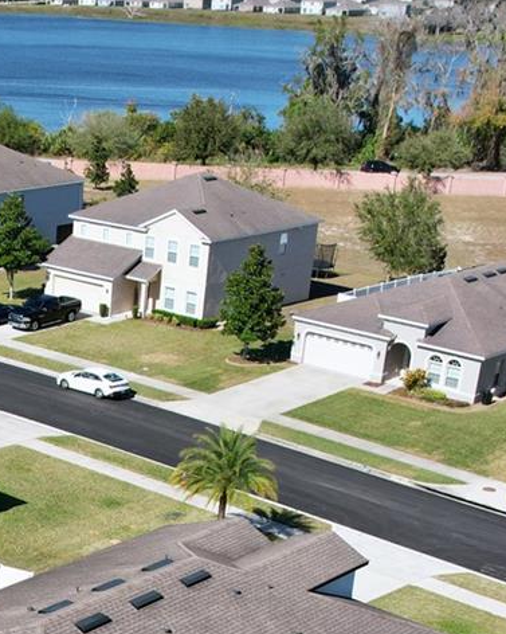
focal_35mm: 70
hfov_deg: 20.4
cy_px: 617
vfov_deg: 25.9
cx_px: -103
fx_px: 1312
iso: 200
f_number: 2.8
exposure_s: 1/3200
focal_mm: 8.38
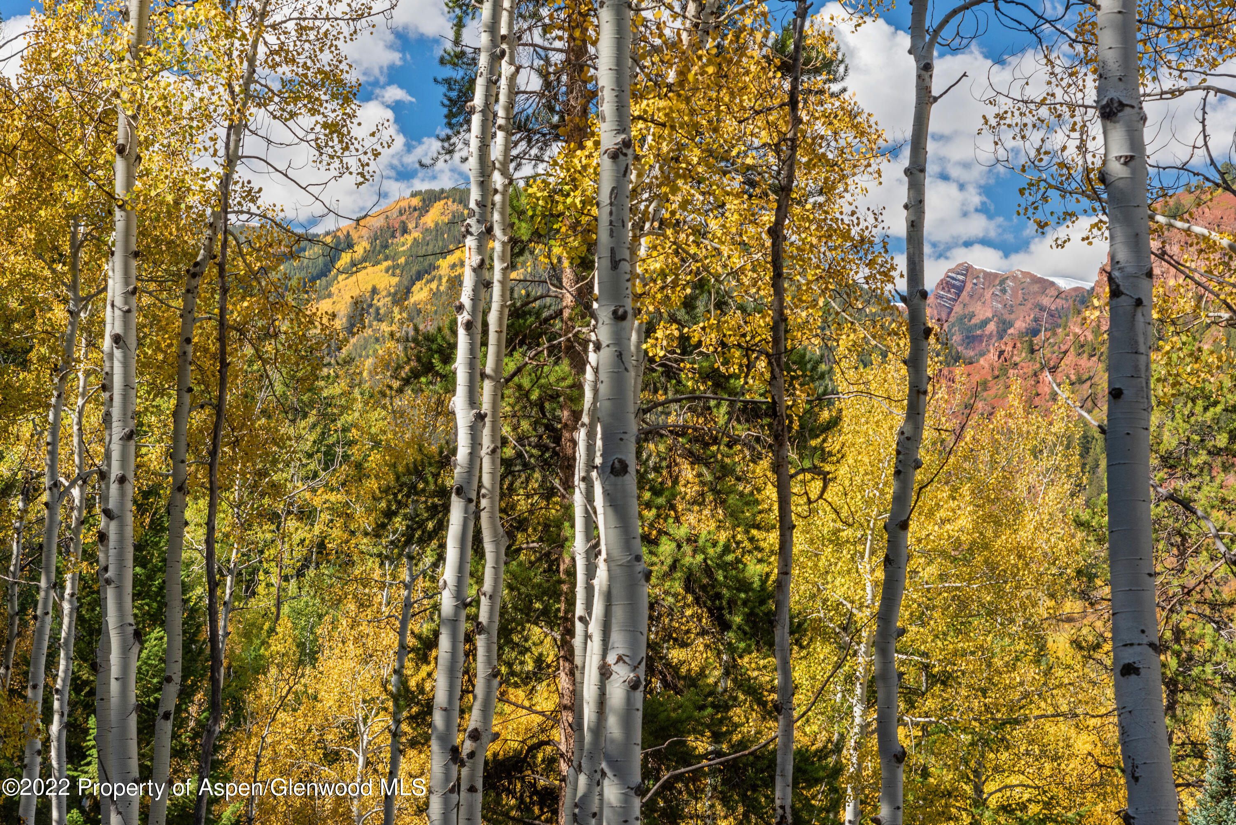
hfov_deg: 26.0
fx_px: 2679
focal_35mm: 78
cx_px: 618
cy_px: 412
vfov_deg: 17.5
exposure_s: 1/160
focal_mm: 78
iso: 400
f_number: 8
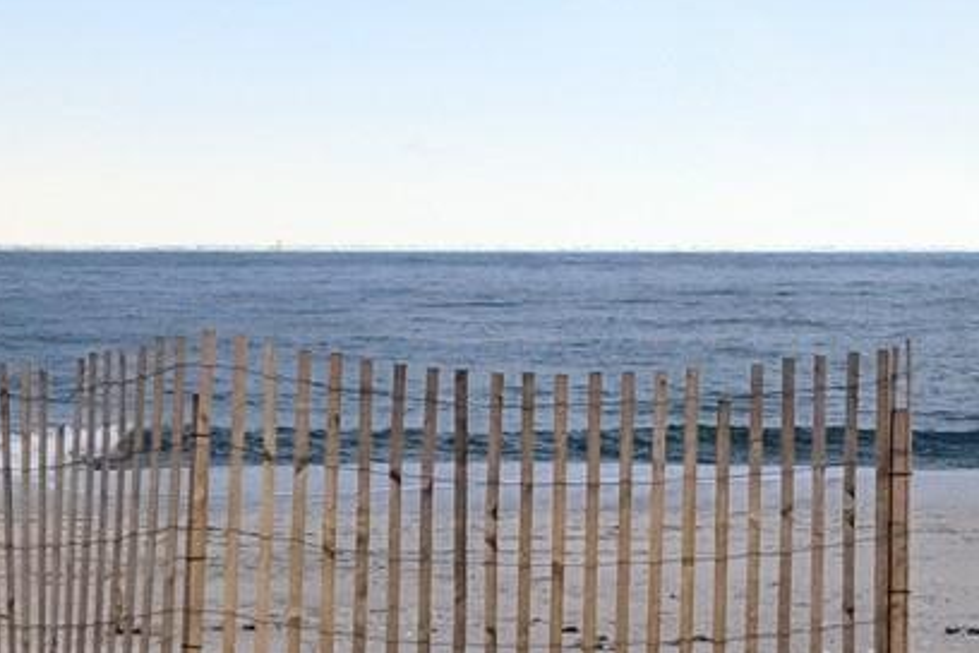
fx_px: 4324
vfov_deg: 8.6
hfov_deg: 12.6
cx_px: 1187
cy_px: 317
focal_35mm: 159
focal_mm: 24
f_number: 8
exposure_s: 1/160
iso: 400
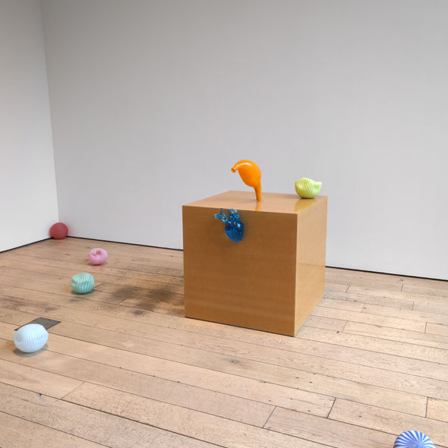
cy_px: 274
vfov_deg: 53.6
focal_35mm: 30
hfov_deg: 54.0
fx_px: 439
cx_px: 227
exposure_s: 1/2
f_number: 16
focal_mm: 32
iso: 200
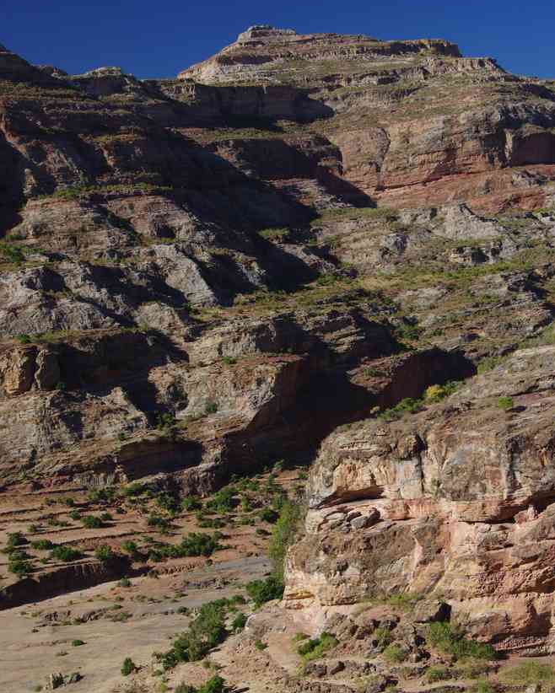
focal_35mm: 73
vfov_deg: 26.0
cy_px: 414
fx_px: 1498
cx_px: 280
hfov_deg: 21.0
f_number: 11
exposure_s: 1/80
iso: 200
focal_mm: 42.5
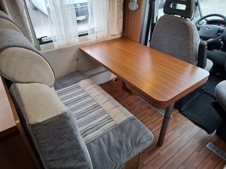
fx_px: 150
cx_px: 113
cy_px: 84
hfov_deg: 73.9
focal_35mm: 23
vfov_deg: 58.9
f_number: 1.8
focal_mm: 5.54
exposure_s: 1/50
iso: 200
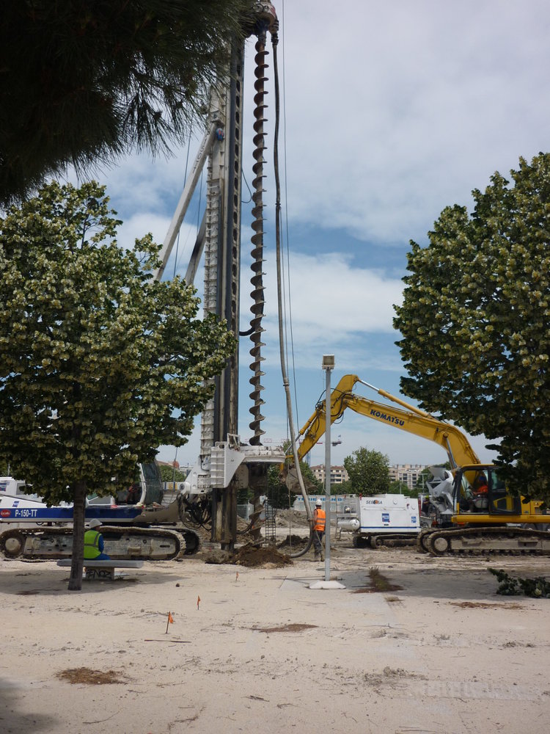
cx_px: 275
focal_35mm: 33
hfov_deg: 42.9
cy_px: 367
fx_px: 699
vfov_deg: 55.4
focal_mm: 5.5
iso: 80
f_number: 8
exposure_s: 1/250
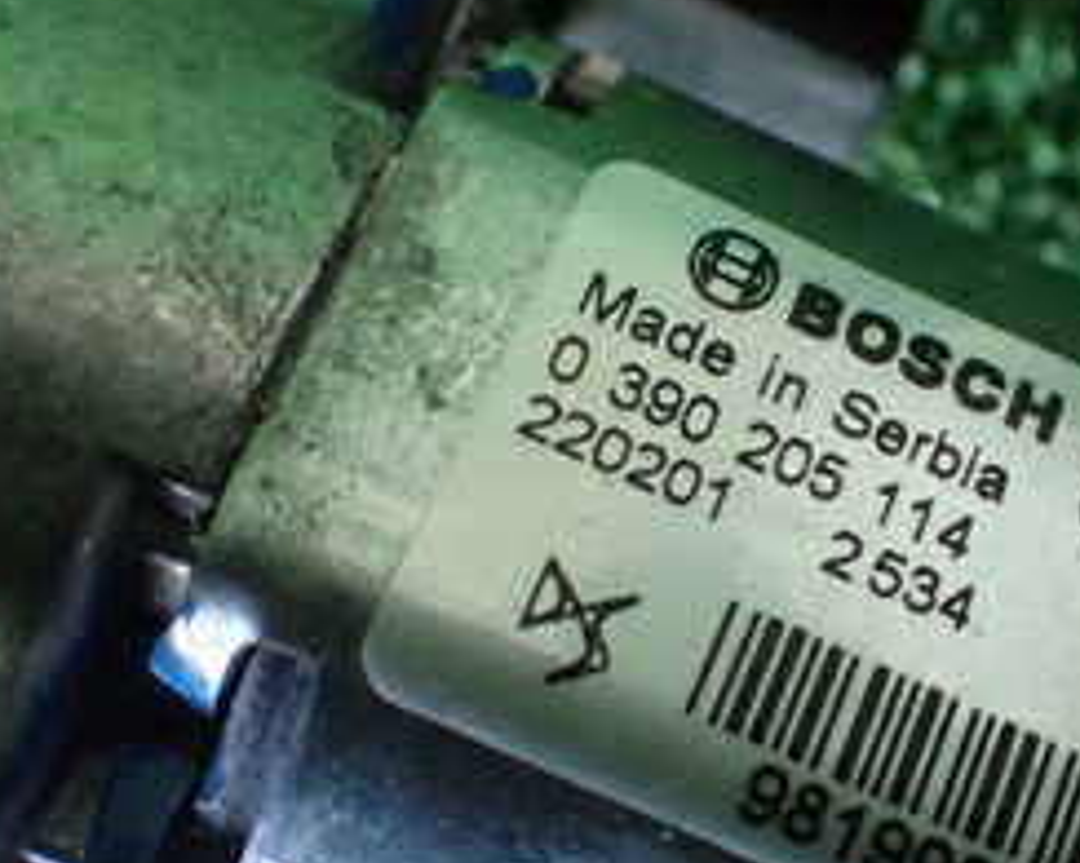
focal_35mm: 72
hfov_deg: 26.0
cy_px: 571
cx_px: 845
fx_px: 2300
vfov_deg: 21.2
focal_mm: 5.4
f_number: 2.3
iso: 800
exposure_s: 1/50
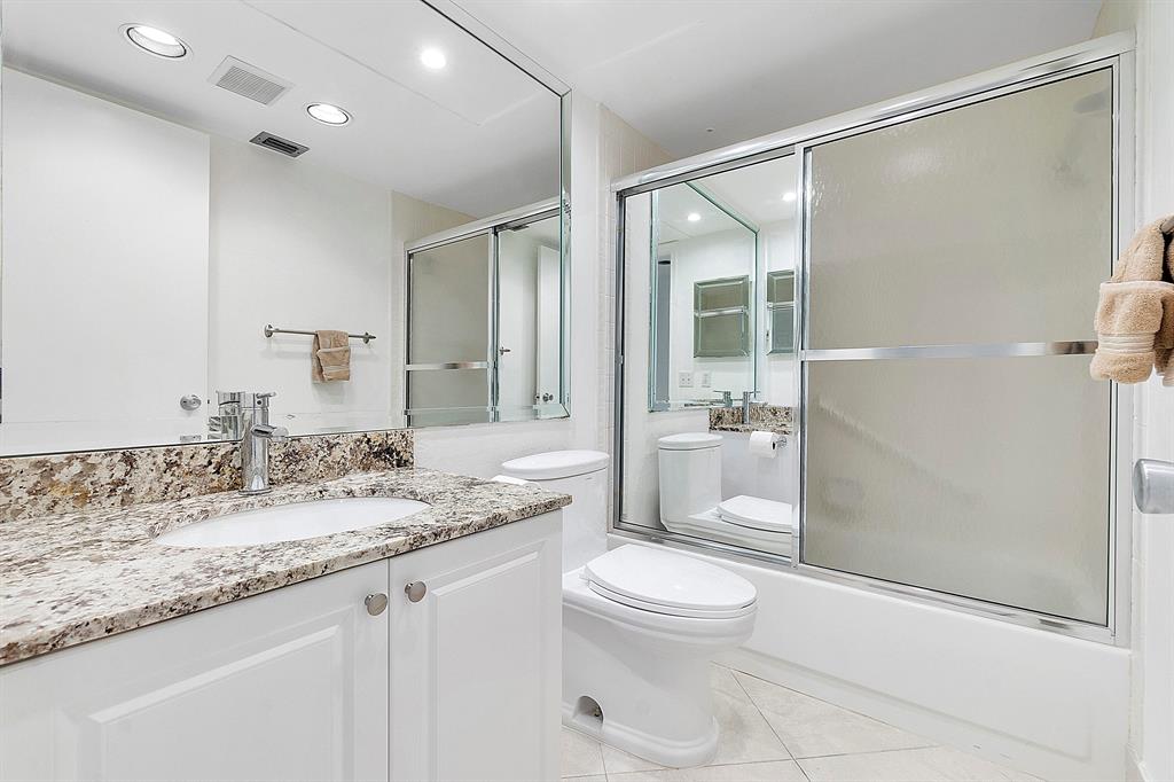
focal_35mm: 15
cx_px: 587
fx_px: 489
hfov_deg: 100.4
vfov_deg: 77.3
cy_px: 391
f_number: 10
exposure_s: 1/10
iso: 200
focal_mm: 10
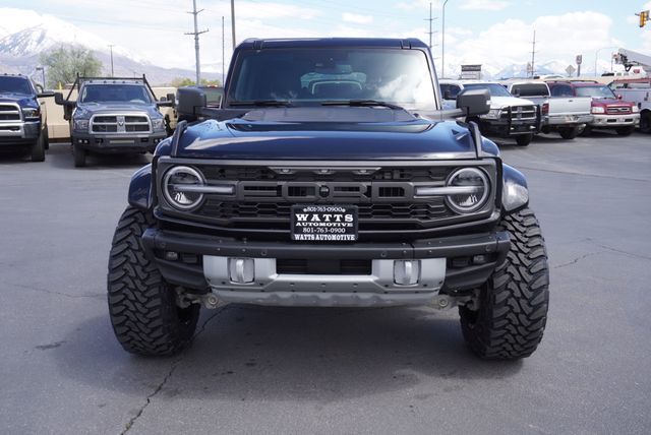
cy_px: 218
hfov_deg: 55.1
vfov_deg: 38.4
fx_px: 624
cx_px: 326
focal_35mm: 34
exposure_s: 1/160
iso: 100
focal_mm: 23
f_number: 7.1
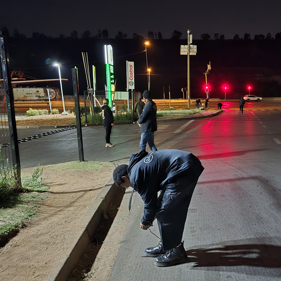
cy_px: 133
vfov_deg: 51.1
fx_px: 294
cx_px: 217
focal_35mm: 32
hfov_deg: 48.7
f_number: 1.7
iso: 2500
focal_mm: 6.3
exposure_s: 1/33.3
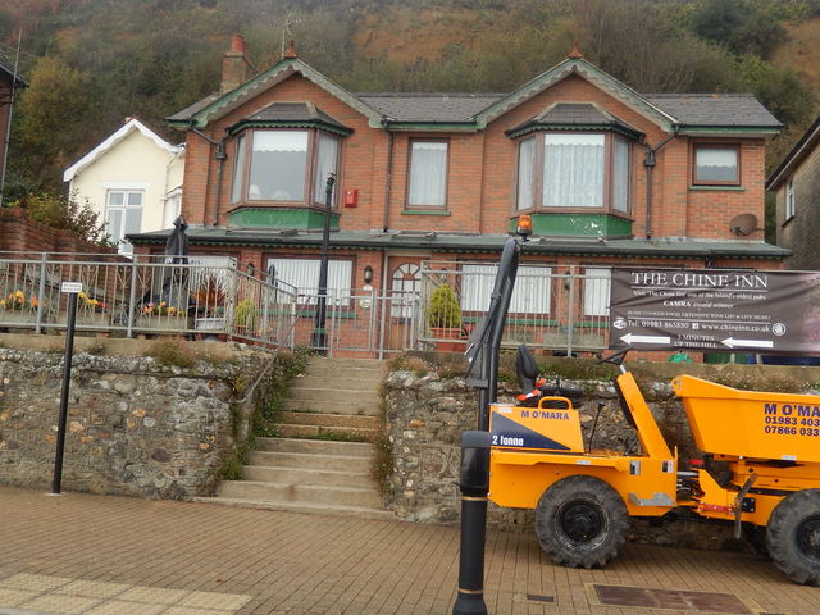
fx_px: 971
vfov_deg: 35.1
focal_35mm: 41
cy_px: 308
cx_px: 410
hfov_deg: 45.8
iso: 125
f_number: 4.2
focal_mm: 7.3
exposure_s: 1/250
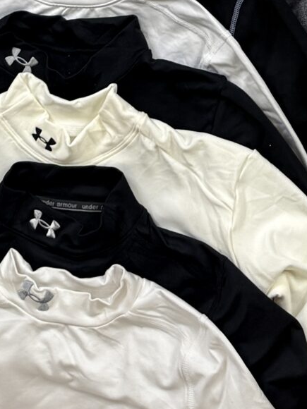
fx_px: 1253
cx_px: 302
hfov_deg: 13.8
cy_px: -399
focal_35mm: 106
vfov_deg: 15.2
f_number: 1.78
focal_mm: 6.76
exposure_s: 1/100
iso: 100
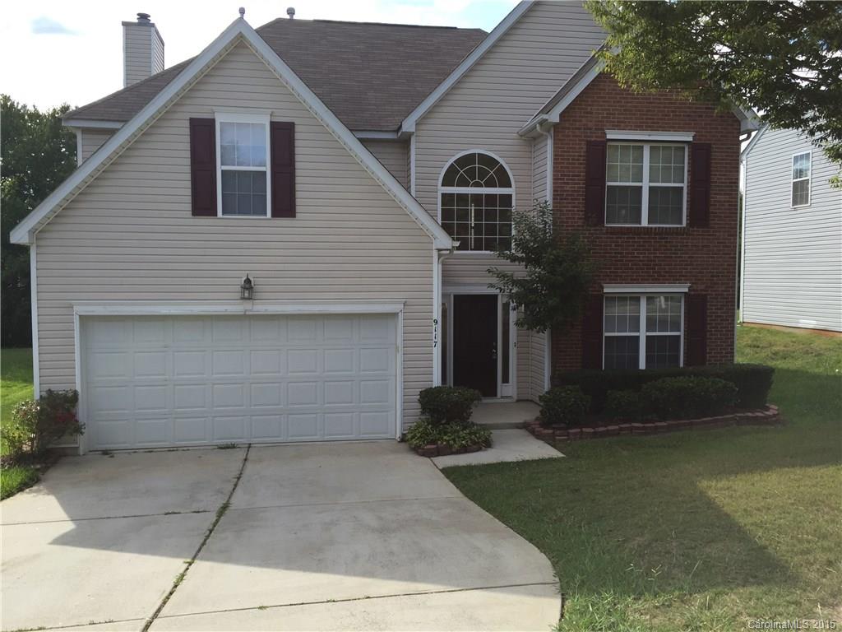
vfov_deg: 48.2
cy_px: 316
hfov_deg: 61.7
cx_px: 421
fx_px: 705
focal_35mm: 29
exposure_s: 1/842
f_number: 2.2
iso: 32
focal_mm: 4.15
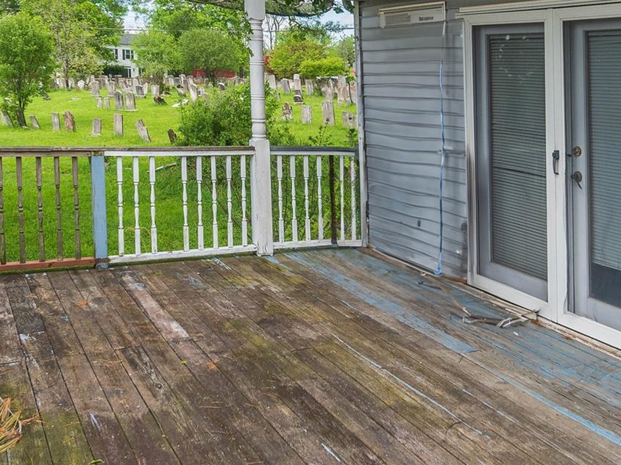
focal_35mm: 35
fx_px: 628
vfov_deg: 40.6
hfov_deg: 52.5
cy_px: 195
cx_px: 352
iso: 100
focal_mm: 10
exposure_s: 1/160
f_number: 6.3
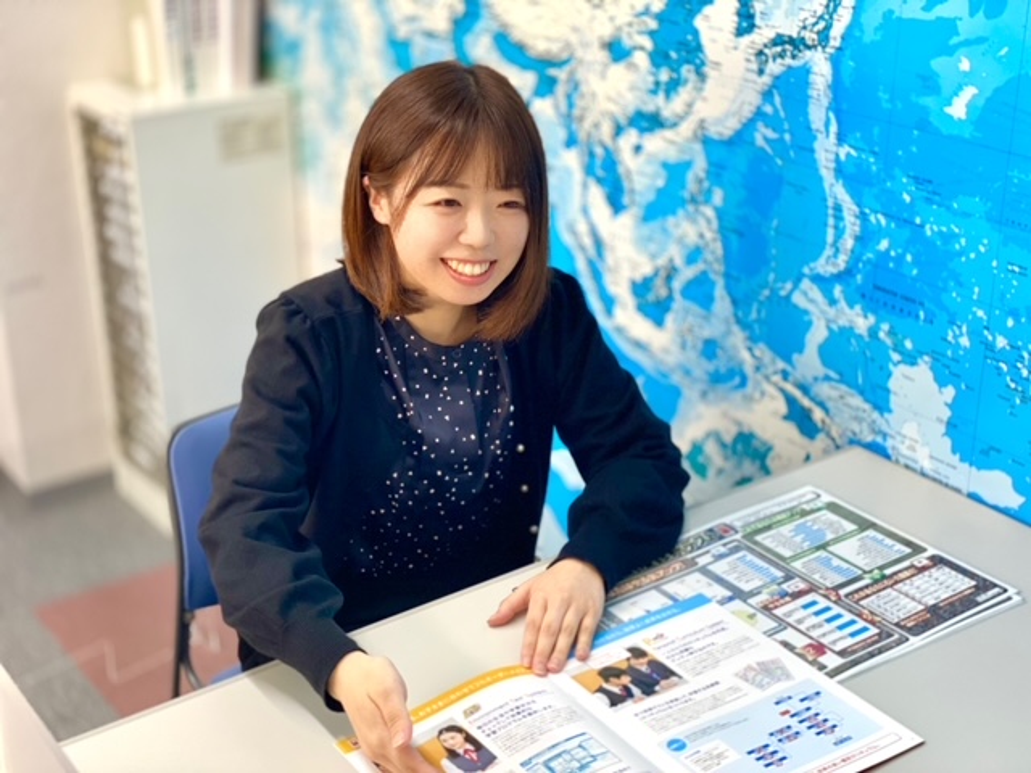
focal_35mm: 52
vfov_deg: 28.0
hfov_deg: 36.8
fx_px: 1549
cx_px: 516
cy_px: 386
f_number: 2
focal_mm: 6
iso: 125
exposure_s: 1/100
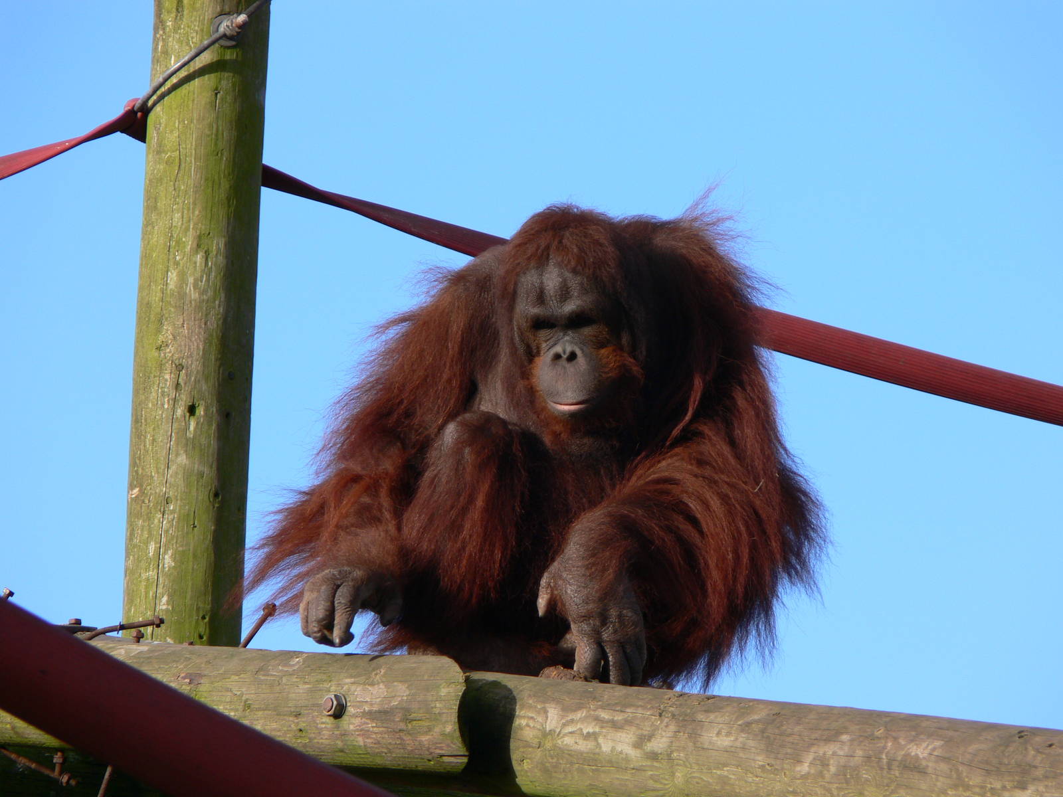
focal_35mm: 420
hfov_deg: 4.7
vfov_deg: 3.5
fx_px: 12898
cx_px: 532
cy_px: 398
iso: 80
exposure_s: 1/200
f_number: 5.6
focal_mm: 88.8
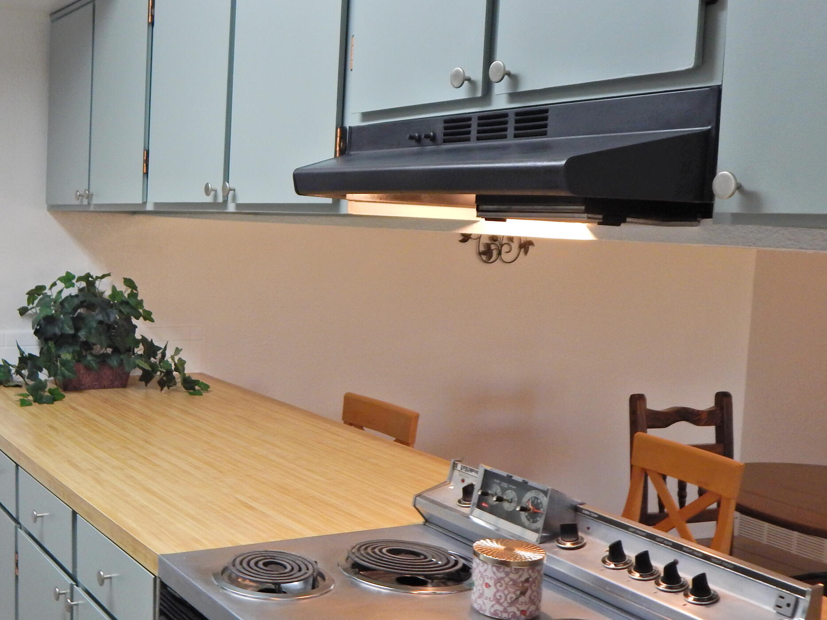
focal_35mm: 45
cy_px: 322
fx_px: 1075
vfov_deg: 32.2
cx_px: 211
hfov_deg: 40.9
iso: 200
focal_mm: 5.1
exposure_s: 1/30
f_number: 3.2
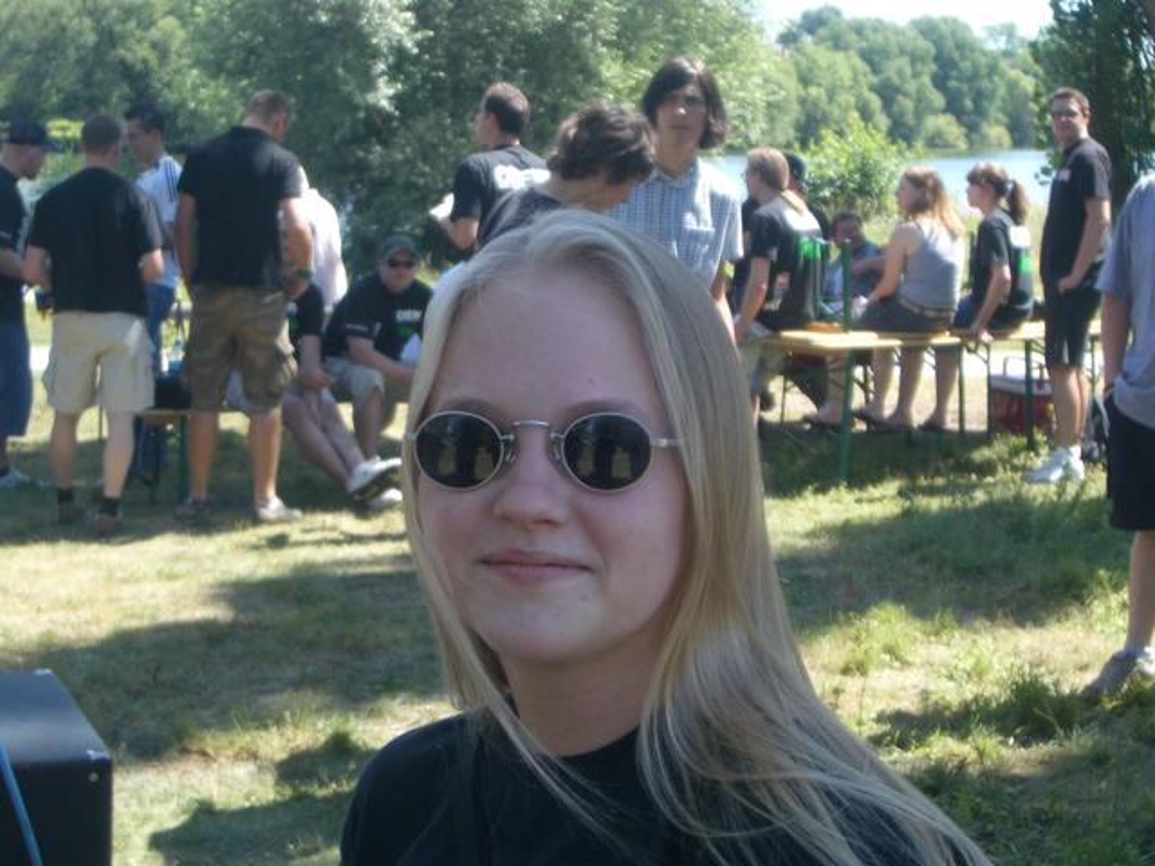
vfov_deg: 19.9
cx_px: 578
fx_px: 2469
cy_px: 433
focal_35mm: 74
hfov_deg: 26.3
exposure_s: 1/160
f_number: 3.9
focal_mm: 12.2
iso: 50
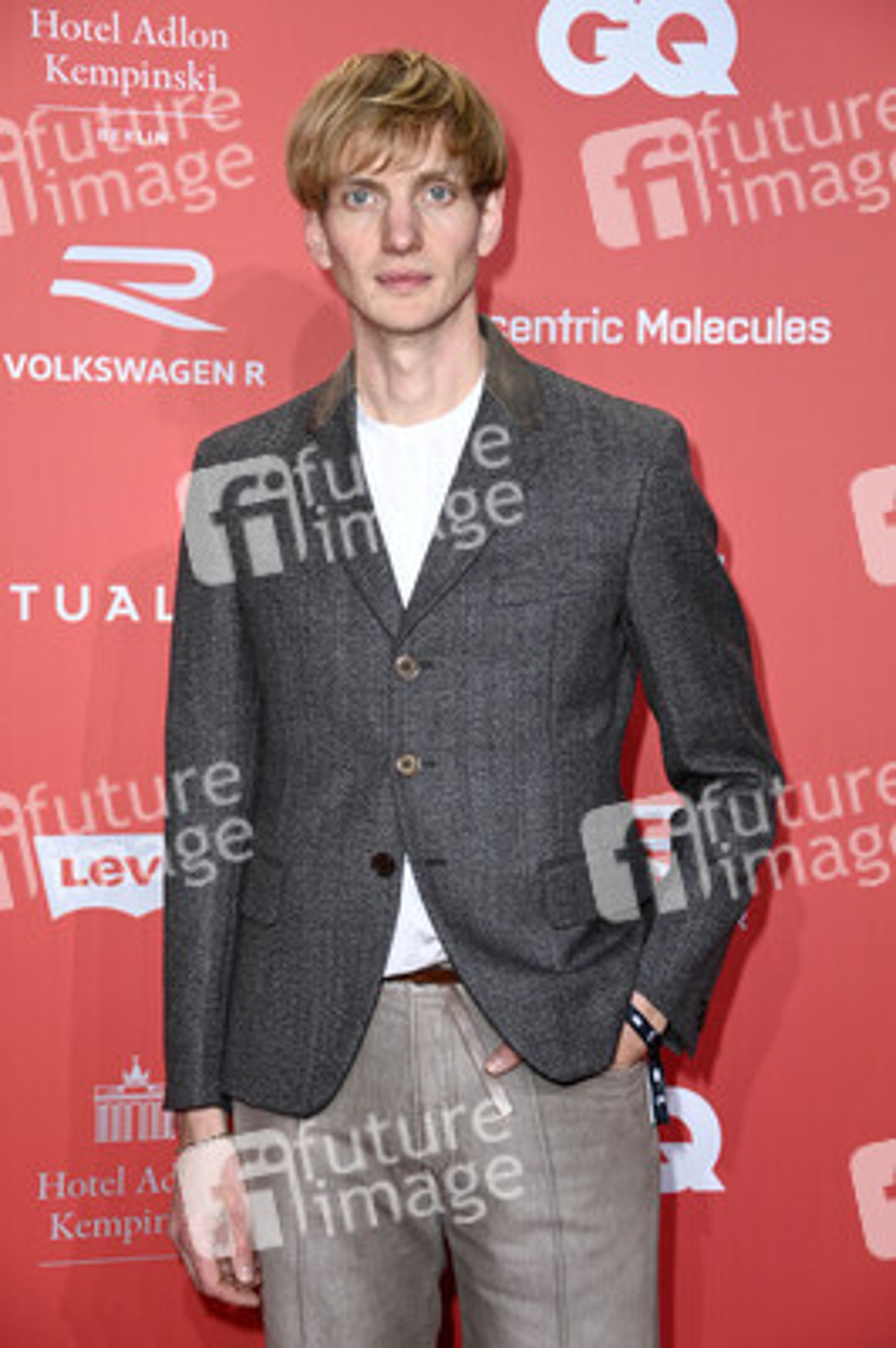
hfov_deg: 17.5
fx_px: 2917
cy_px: 674
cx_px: 448
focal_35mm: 78
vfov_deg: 26.0
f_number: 5
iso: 800
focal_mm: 78
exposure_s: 1/250
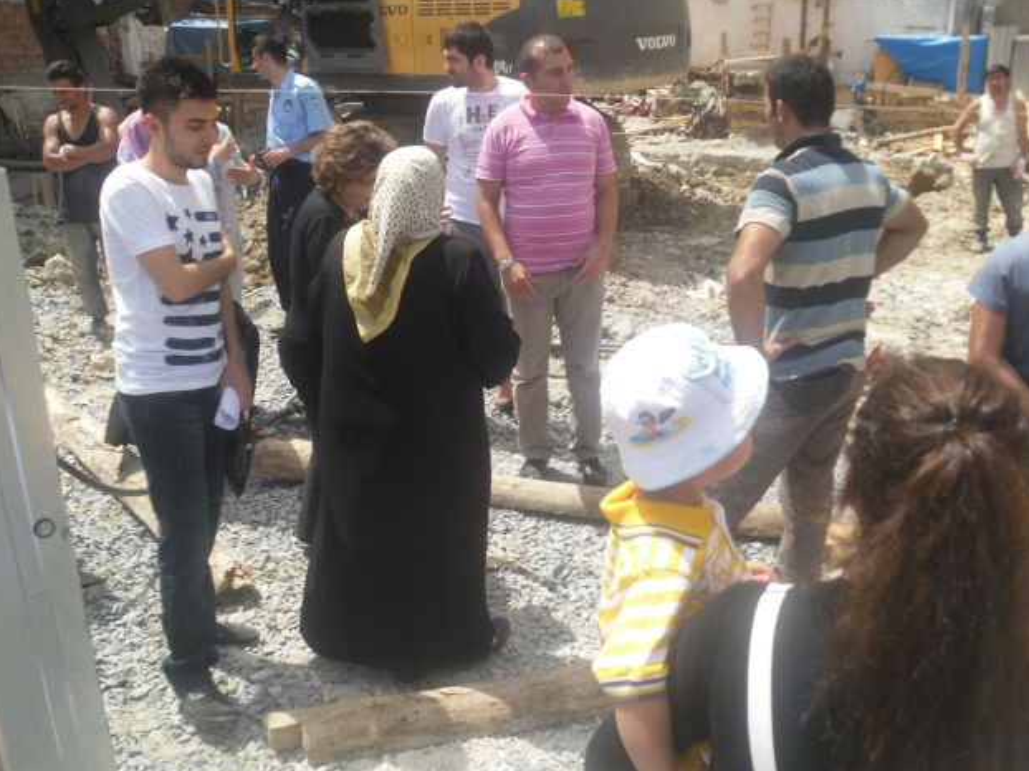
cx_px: 519
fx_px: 1040
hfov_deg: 52.6
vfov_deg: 40.7
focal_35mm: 35
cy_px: 390
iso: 80
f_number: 8.1
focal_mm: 6
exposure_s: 1/90
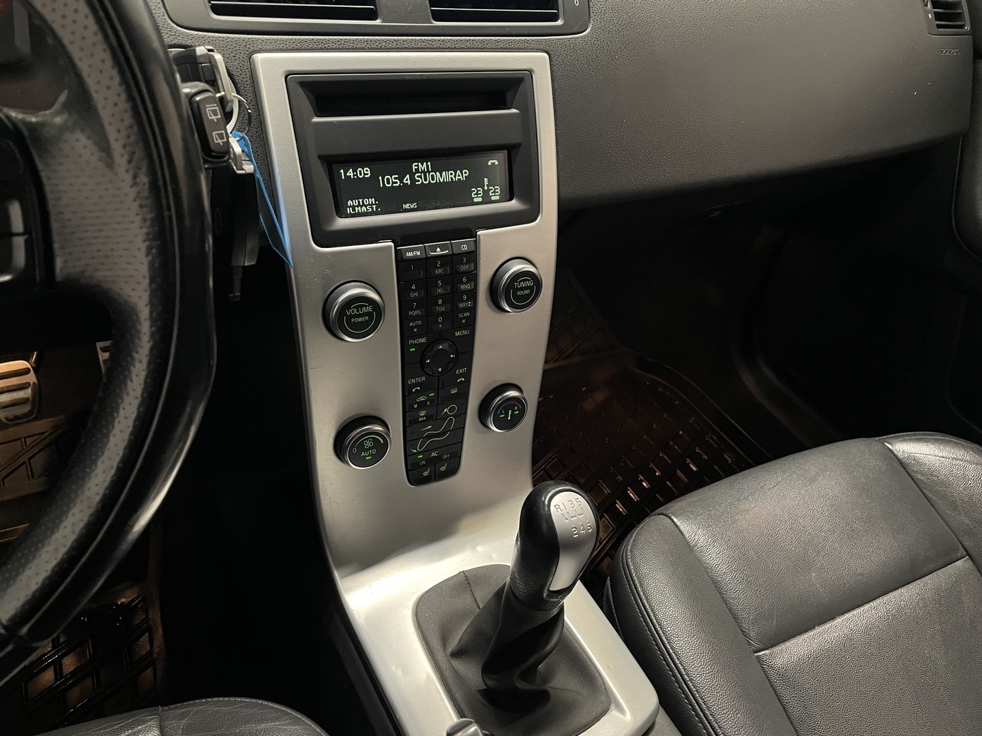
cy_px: 368
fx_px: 738
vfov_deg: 53.1
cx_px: 491
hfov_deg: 67.3
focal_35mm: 26
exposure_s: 1/60
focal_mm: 4.2
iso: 400
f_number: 1.6
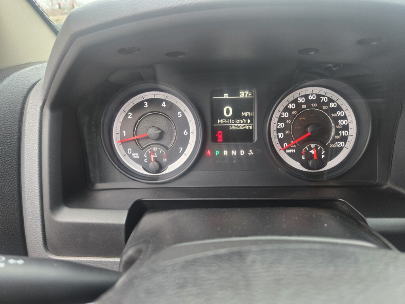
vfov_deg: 58.9
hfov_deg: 73.9
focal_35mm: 23
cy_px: 152
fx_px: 269
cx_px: 202
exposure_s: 1/120
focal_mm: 5.4
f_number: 1.8
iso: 250
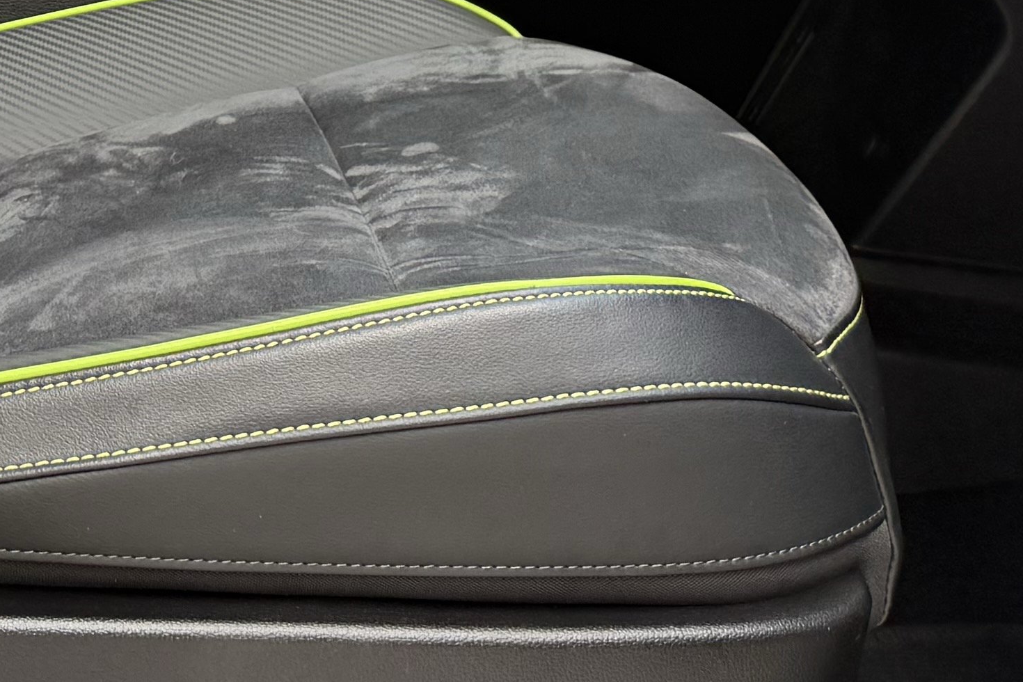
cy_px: -422
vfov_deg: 13.1
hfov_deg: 20.6
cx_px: 110
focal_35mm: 97
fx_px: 2756
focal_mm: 6.76
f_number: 1.78
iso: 160
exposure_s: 1/243
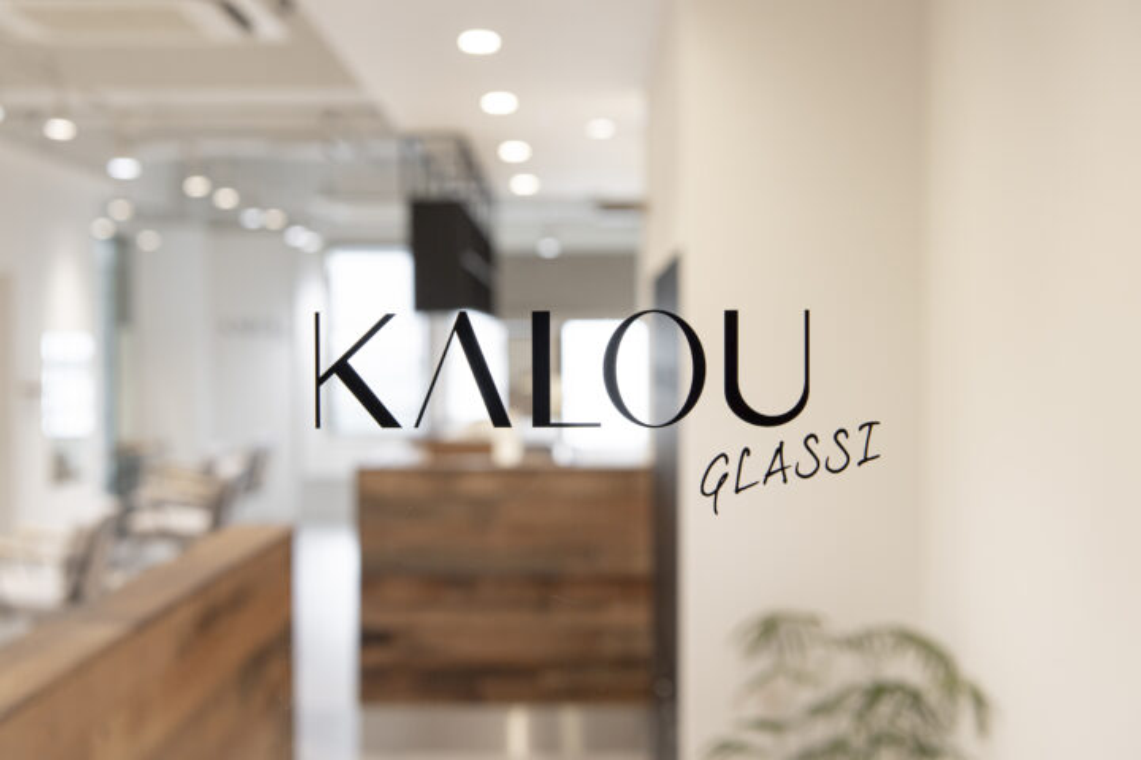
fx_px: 1585
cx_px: 570
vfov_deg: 27.0
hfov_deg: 39.6
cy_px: 380
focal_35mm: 50
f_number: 5
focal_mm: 50
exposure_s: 1/125
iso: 400
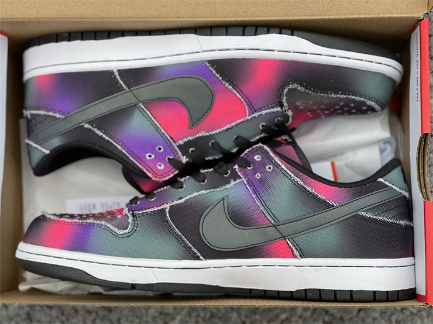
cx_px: 216
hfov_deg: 30.3
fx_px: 800
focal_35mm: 64
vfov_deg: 22.9
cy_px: 162
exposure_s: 1/121
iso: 25
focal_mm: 7.5
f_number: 2.2
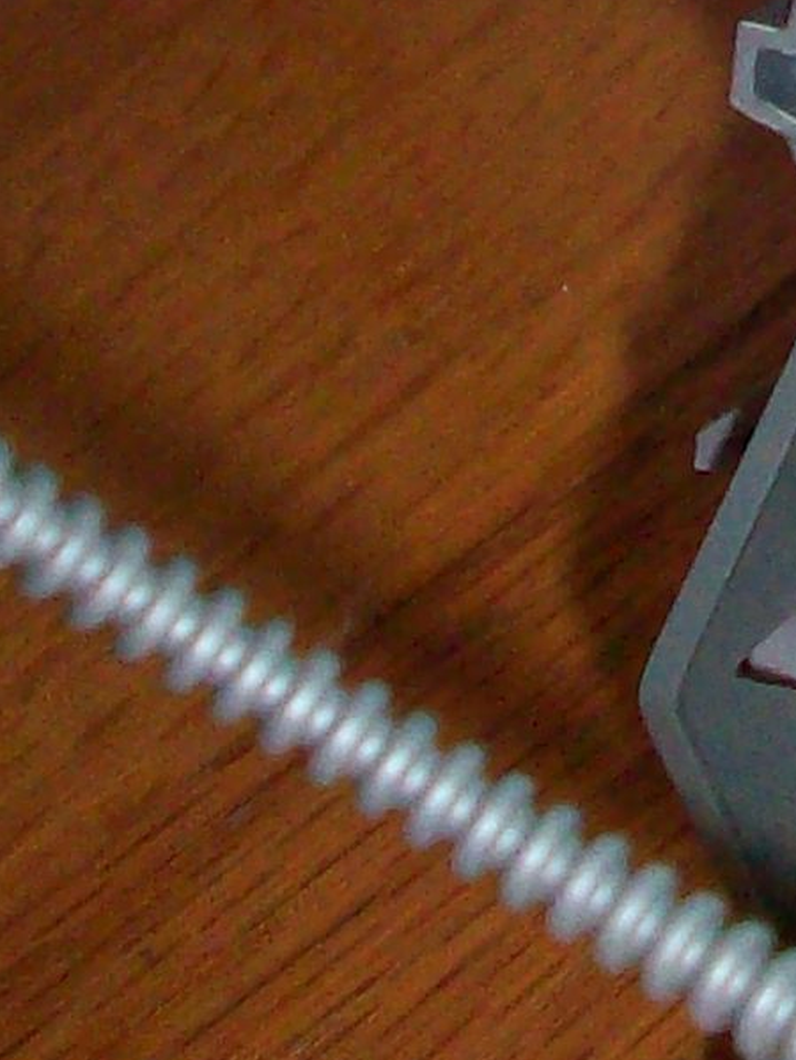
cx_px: 1649
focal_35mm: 189
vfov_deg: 10.0
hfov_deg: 7.5
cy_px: -743
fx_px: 5791
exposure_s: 1/64
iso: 160
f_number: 2.8
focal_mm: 6.2
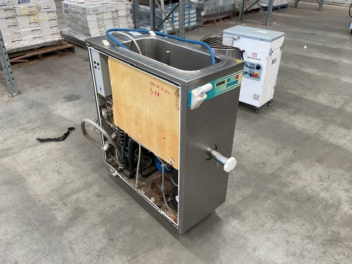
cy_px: 132
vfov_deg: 48.2
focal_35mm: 29
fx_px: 295
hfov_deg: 61.7
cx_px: 176
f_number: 1.8
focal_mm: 3
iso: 40
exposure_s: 1/60
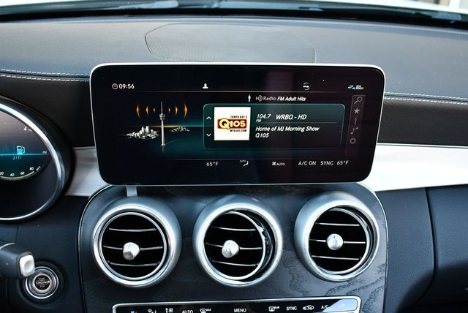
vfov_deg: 36.9
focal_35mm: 36
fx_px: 468
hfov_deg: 53.1
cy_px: 156
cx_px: 234
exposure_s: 1/160
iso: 800
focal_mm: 18
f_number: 3.5
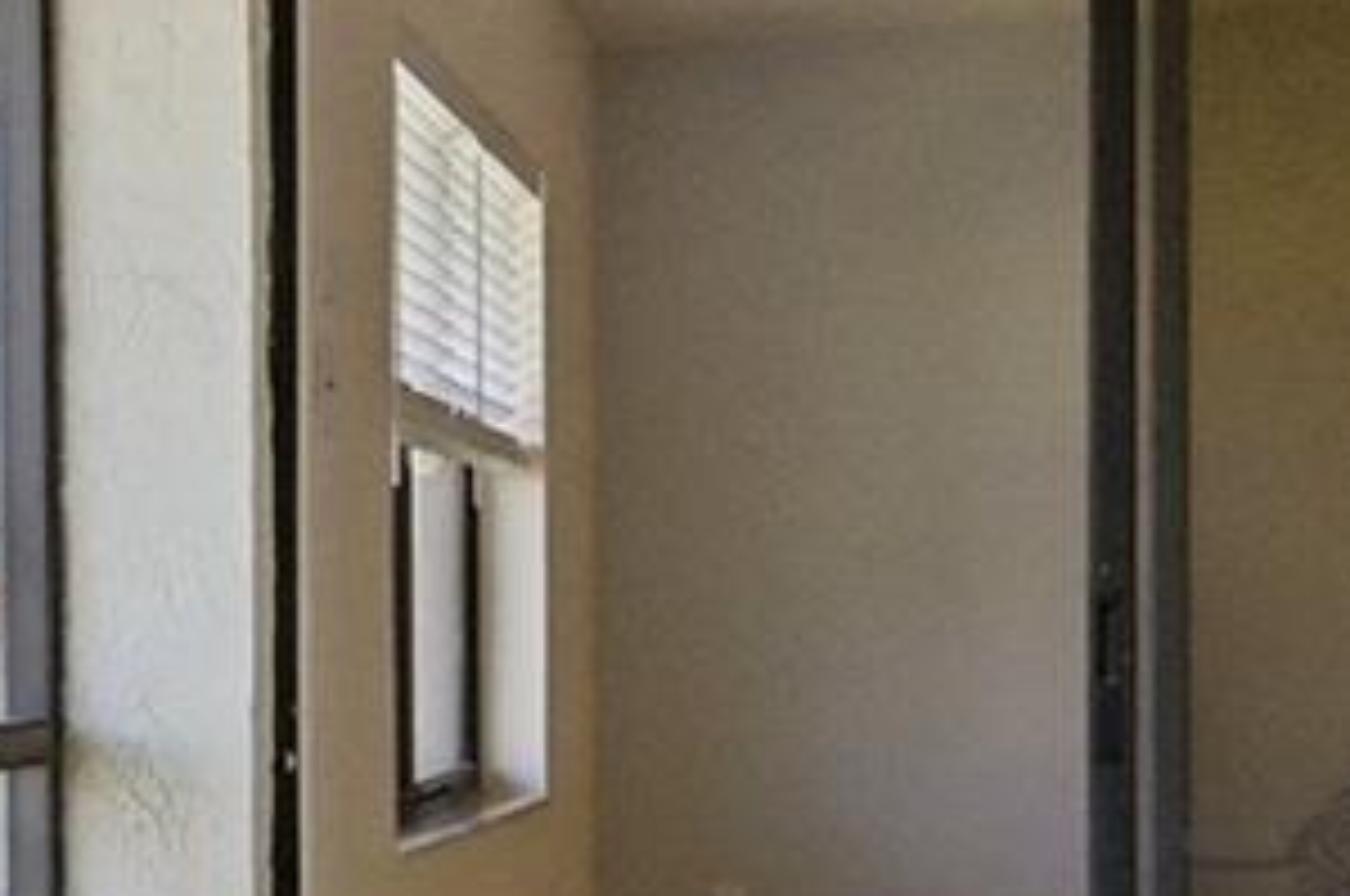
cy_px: 687
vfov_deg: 16.4
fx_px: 3095
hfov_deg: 21.9
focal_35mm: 83
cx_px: -459
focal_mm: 15.5
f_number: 8
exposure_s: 1/320
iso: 400
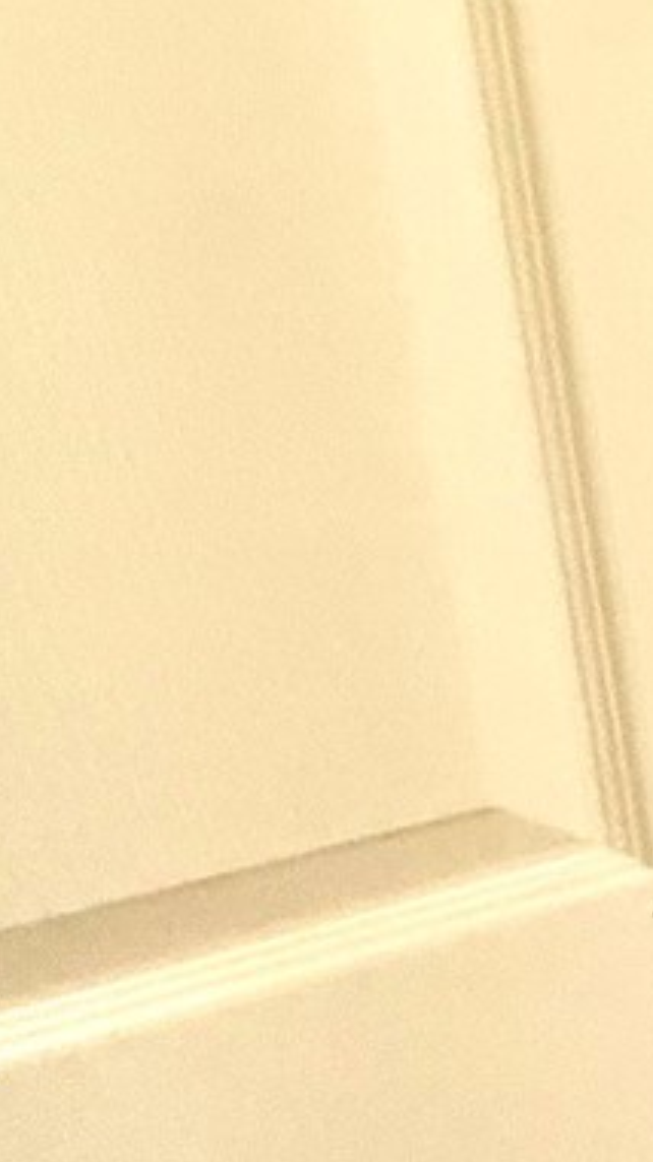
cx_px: 2307
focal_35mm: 64
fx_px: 1972
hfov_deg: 9.5
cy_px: 287
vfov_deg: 32.2
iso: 200
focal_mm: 2.22
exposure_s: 1/60
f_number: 2.2
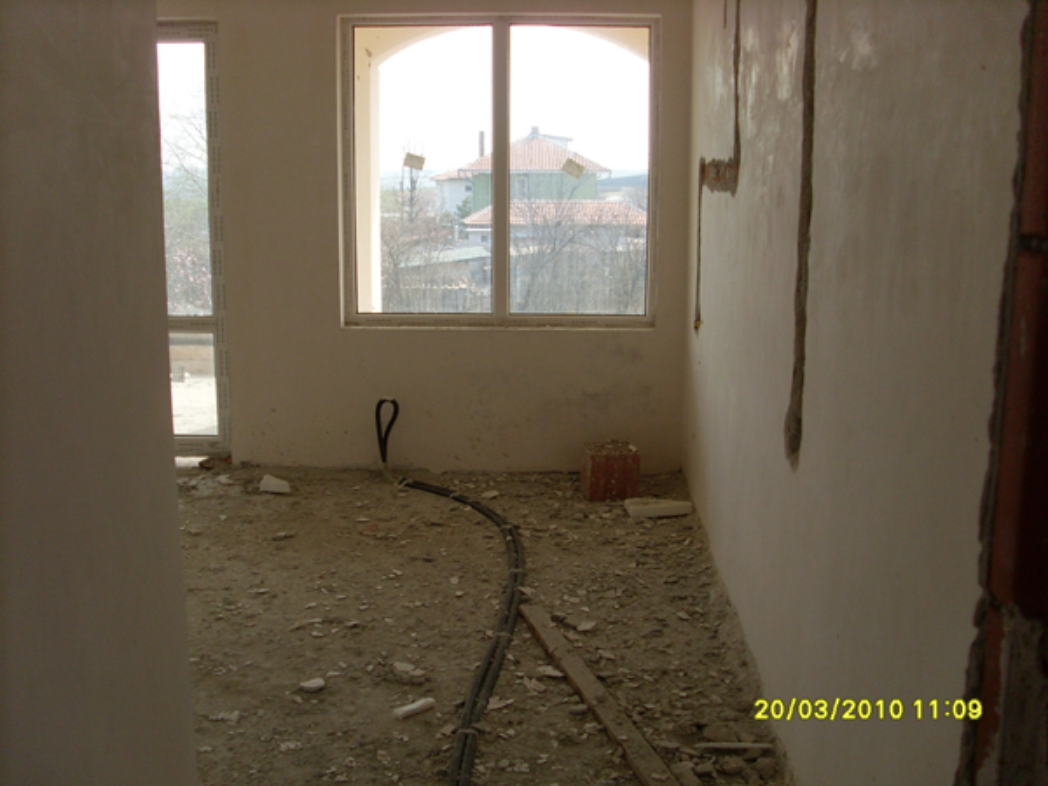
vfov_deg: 37.7
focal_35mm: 38
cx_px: 524
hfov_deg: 49.0
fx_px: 1150
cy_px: 393
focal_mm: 6.3
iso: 80
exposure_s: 1/350
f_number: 3
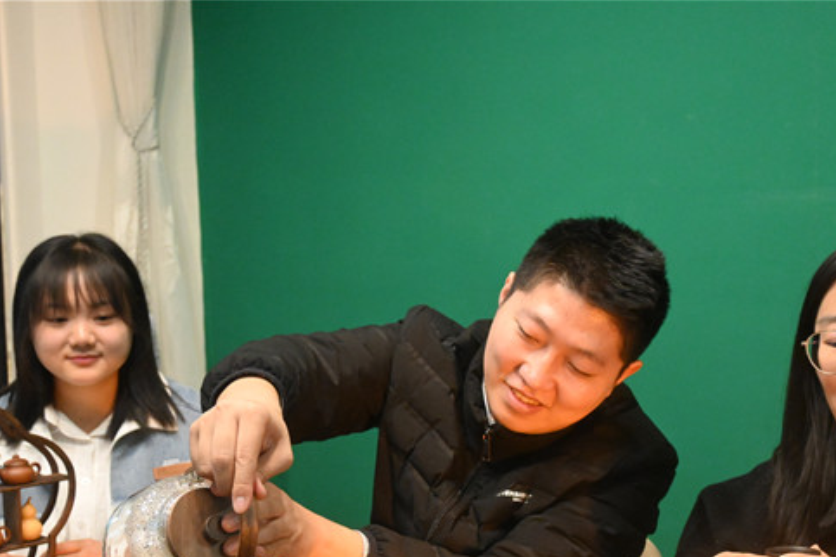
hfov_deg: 39.6
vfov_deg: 27.0
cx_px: 511
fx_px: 1153
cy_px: 367
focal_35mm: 50
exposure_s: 1/60
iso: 5600
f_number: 4.2
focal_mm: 25
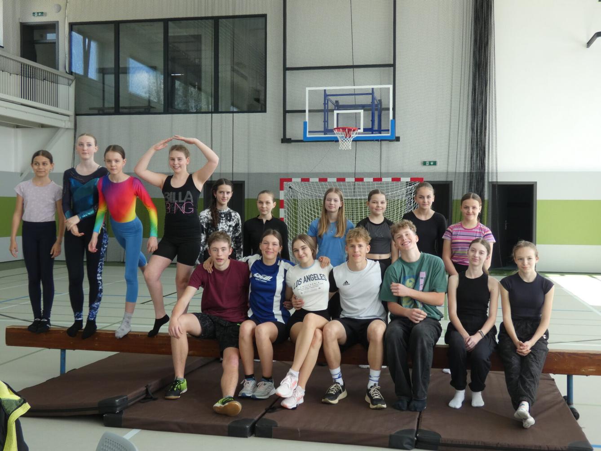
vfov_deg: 35.1
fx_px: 712
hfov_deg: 45.8
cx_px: 300
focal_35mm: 41
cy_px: 226
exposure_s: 1/80
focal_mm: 7.3
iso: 125
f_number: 3.6
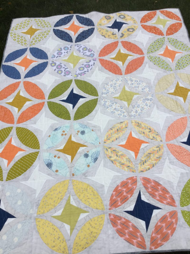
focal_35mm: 31
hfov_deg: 45.4
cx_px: 95
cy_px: 127
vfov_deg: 58.4
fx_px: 227
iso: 25
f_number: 2.4
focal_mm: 3.3
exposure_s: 1/375
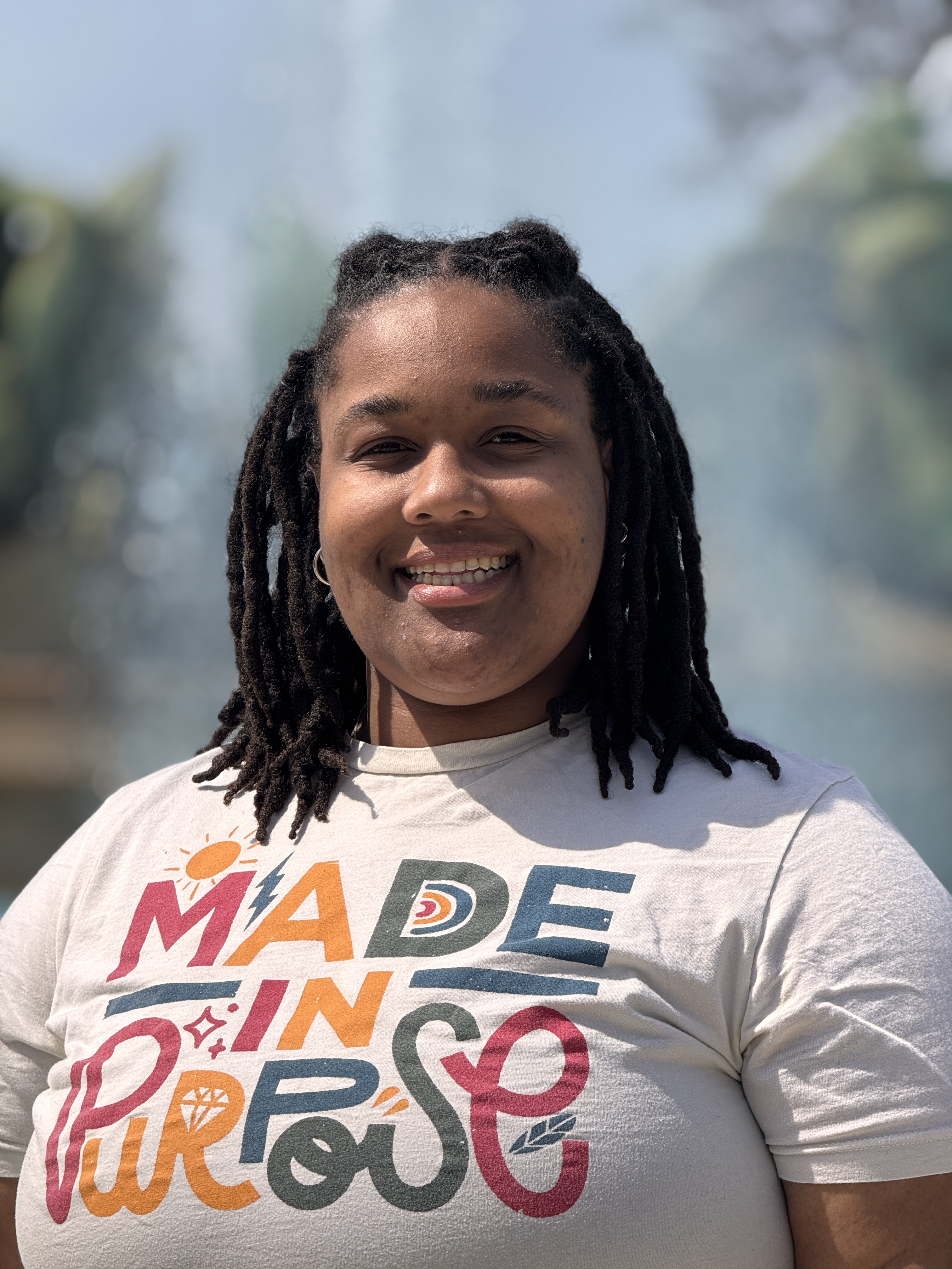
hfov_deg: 12.3
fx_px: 4400
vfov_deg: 16.4
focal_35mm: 120
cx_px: 476
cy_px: 634
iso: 50
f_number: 2.8
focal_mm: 15.66
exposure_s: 1/1422
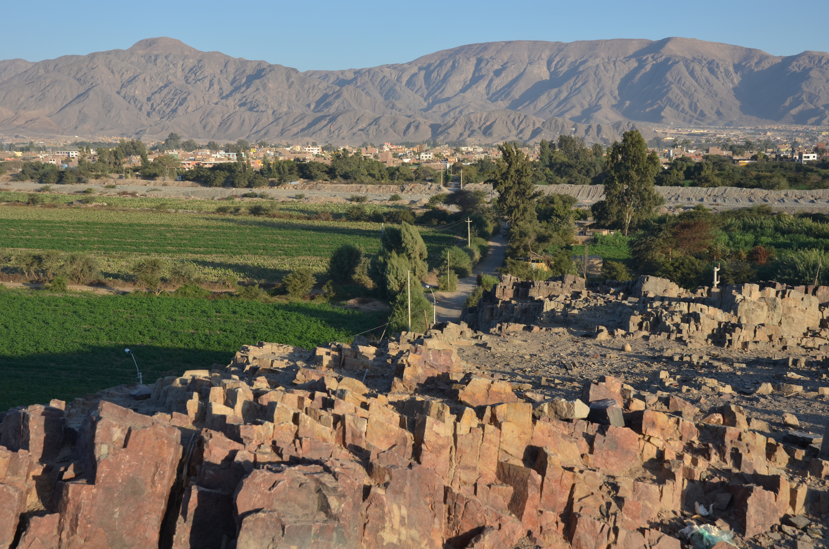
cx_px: 414
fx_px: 965
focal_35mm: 42
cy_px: 274
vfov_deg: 31.8
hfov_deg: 46.5
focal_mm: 28
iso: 100
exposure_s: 1/200
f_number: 8
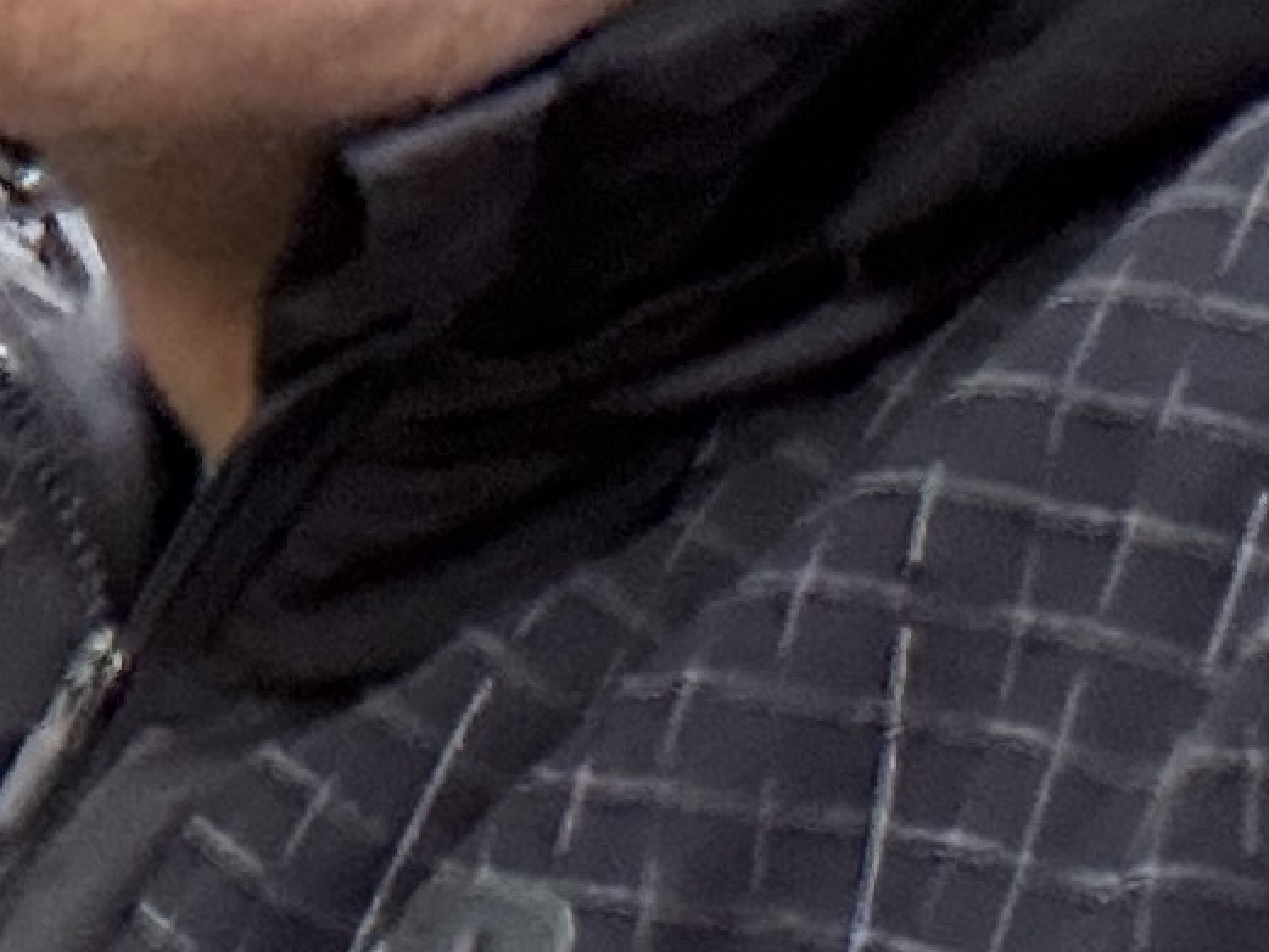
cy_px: -304
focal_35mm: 178
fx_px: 6527
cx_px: -2238
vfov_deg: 8.2
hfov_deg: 9.3
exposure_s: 1/60
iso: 250
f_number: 1.9
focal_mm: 2.69
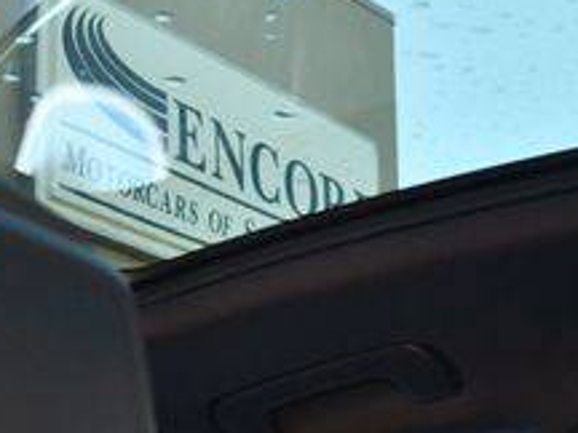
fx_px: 2288
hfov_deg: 14.4
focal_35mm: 137
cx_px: 391
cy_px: 67
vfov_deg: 10.8
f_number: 4
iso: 800
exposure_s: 1/160
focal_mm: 24
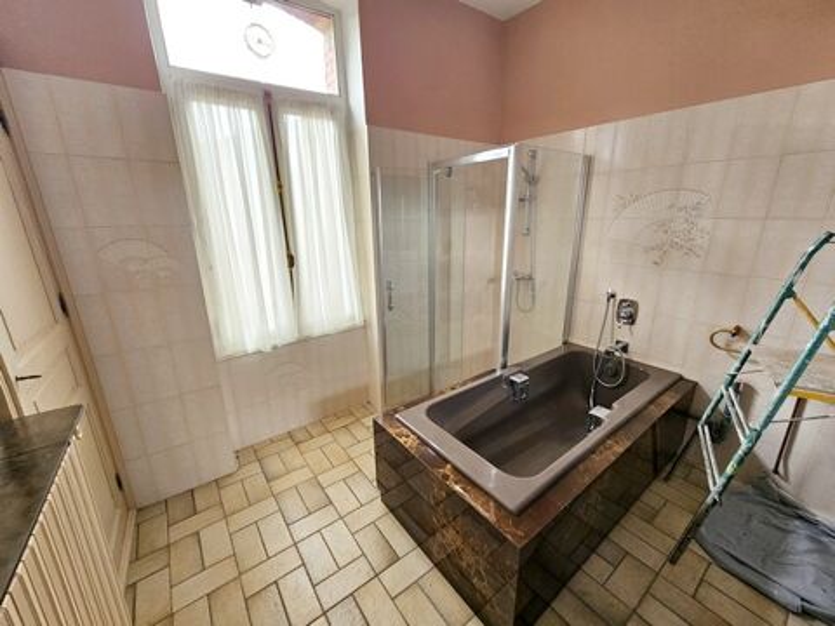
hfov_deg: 106.2
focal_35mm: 13
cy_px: 313
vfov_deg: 89.9
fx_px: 314
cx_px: 418
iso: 200
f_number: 2.2
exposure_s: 1/71
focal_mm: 2.2
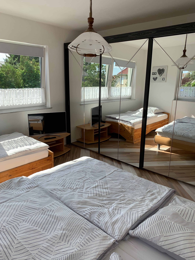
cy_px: 130
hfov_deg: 53.1
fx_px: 195
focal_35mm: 26
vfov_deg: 67.3
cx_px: 98
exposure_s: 1/570
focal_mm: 4.25
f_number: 1.8
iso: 25
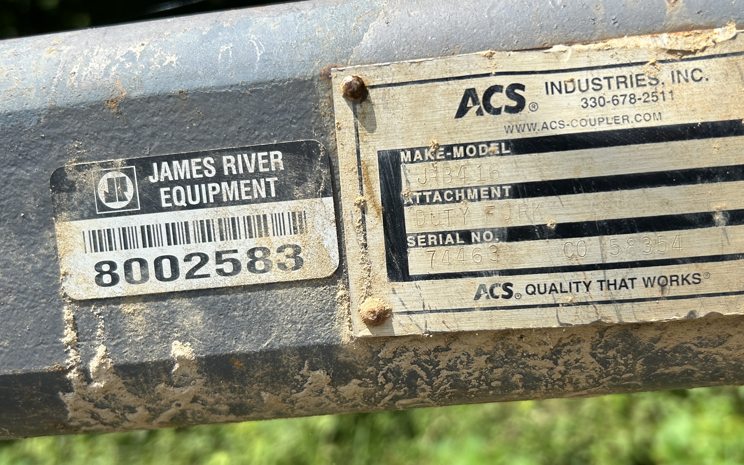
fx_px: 750
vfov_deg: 34.4
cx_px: 411
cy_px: 259
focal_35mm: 37
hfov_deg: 52.7
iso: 50
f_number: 1.5
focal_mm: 5.7
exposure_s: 1/2457
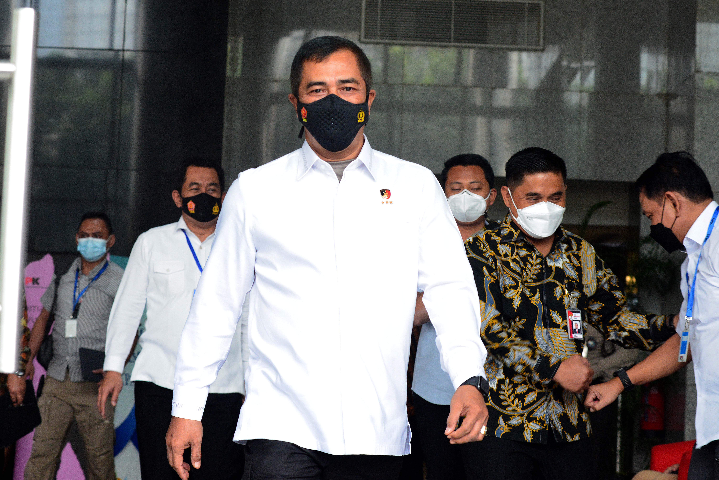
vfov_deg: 13.7
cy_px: 240
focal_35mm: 100
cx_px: 360
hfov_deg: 20.4
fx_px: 1998
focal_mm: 100
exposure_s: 1/125
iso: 3200
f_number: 8
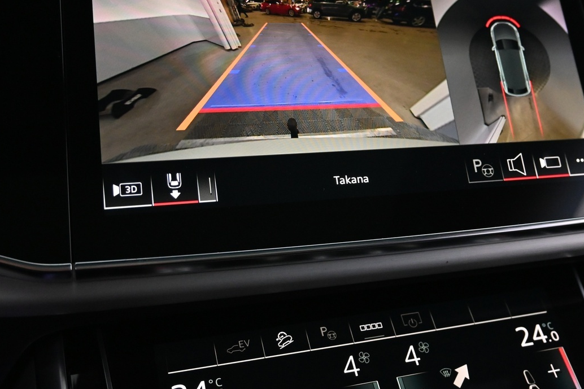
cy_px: 115
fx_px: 781
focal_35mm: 48
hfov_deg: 40.9
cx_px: 334
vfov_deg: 27.7
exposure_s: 1/30
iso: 2000
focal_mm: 20.5
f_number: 3.8
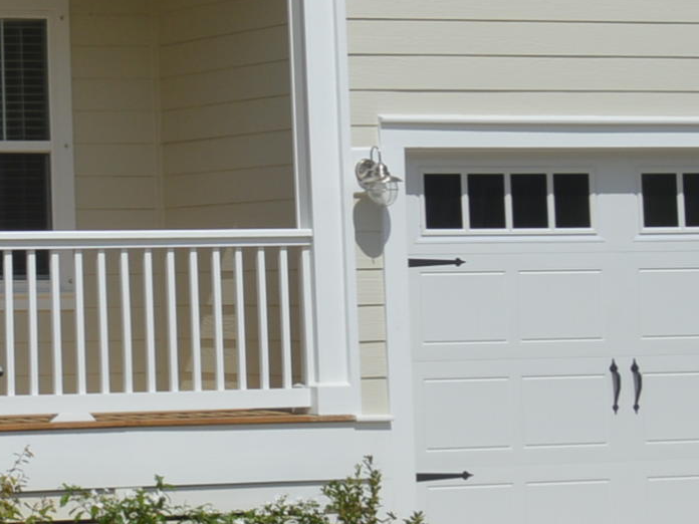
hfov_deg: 12.4
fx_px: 3009
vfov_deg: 9.9
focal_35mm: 149
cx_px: -462
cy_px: -48
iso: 100
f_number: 10
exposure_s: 1/400
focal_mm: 24
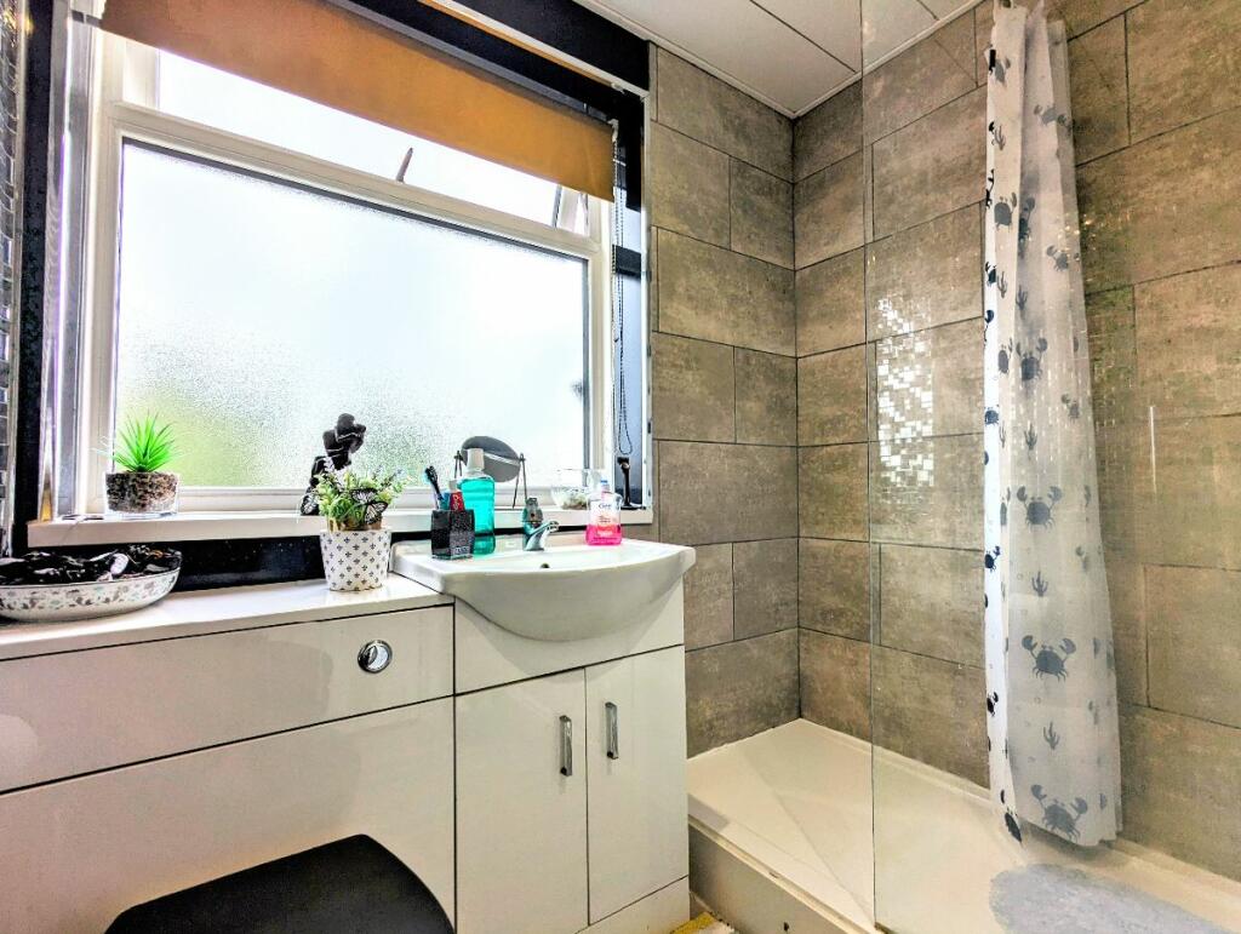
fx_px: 574
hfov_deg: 94.4
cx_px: 620
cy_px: 467
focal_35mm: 16
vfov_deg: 78.2
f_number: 2.2
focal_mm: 2.35
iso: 36
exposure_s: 1/257
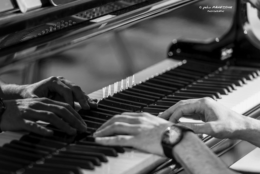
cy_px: 87
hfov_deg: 10.3
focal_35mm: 200
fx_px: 1445
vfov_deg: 6.9
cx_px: 130
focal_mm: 200
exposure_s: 1/640
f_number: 4.5
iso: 200
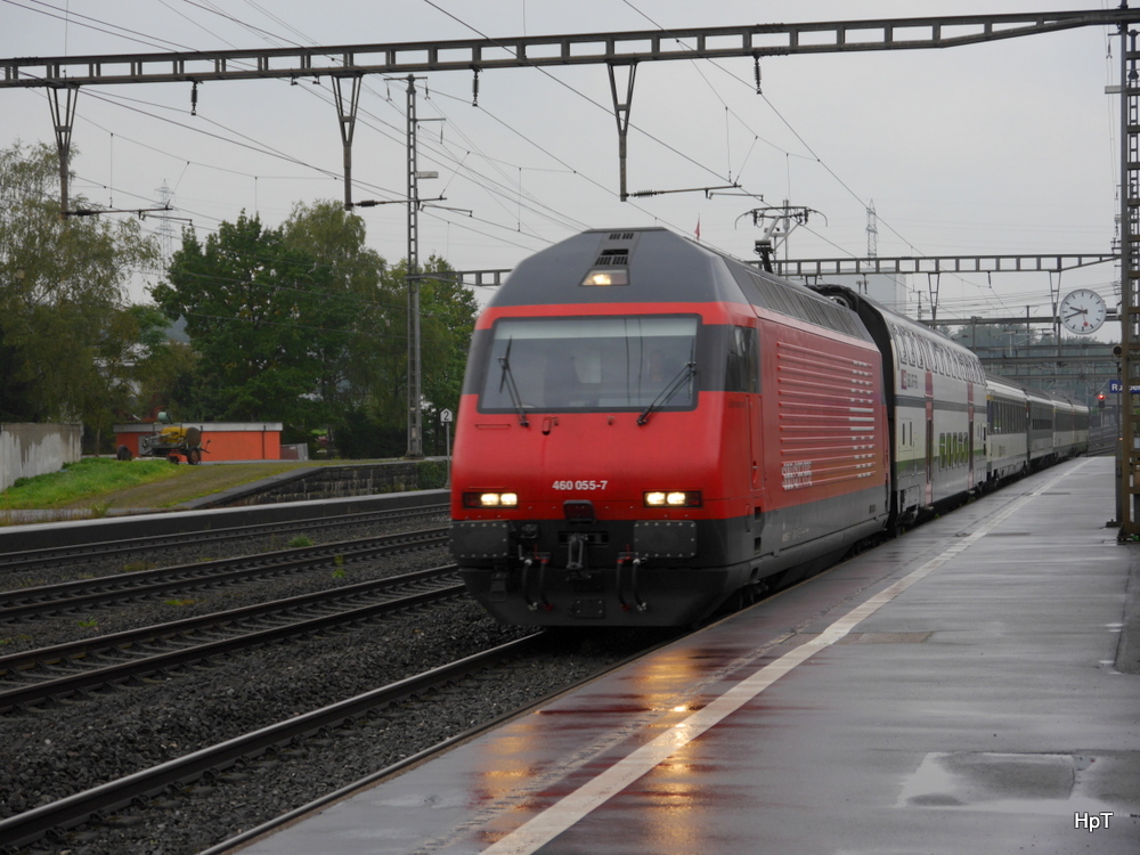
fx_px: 2569
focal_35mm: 78
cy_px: 428
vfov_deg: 18.9
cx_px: 570
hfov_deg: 25.0
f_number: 5.6
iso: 160
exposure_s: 1/125
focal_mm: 39
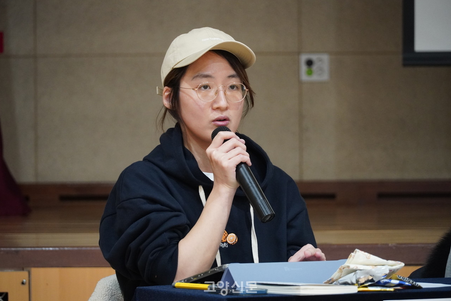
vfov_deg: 6.7
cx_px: 225
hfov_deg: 10.1
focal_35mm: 204
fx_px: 2549
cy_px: 150
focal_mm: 135
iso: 2500
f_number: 5.6
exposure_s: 1/50
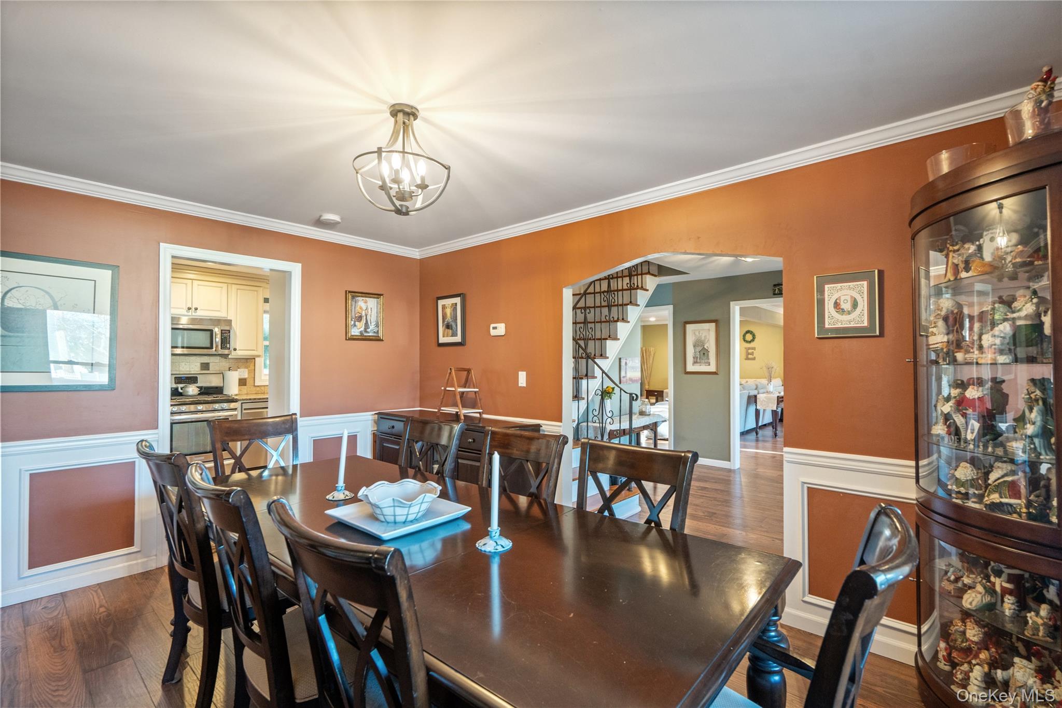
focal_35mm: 16
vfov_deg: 73.7
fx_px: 472
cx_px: 531
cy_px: 354
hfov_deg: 96.7
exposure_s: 1/10
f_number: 5.6
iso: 1600
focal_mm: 16
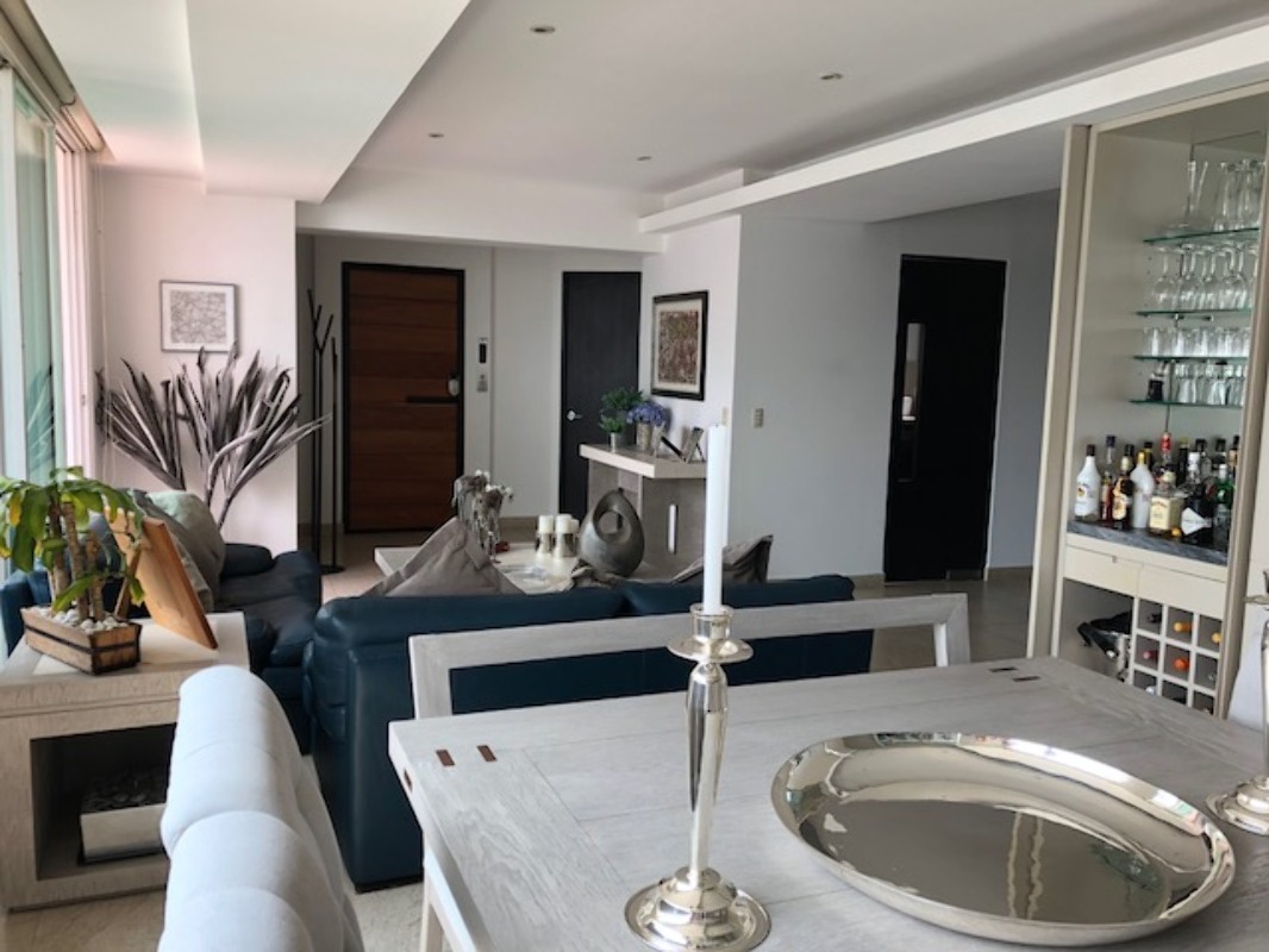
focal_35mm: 28
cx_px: 634
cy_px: 476
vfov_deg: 49.8
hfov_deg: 63.4
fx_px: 1027
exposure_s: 1/120
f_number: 1.8
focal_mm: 3.99
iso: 25
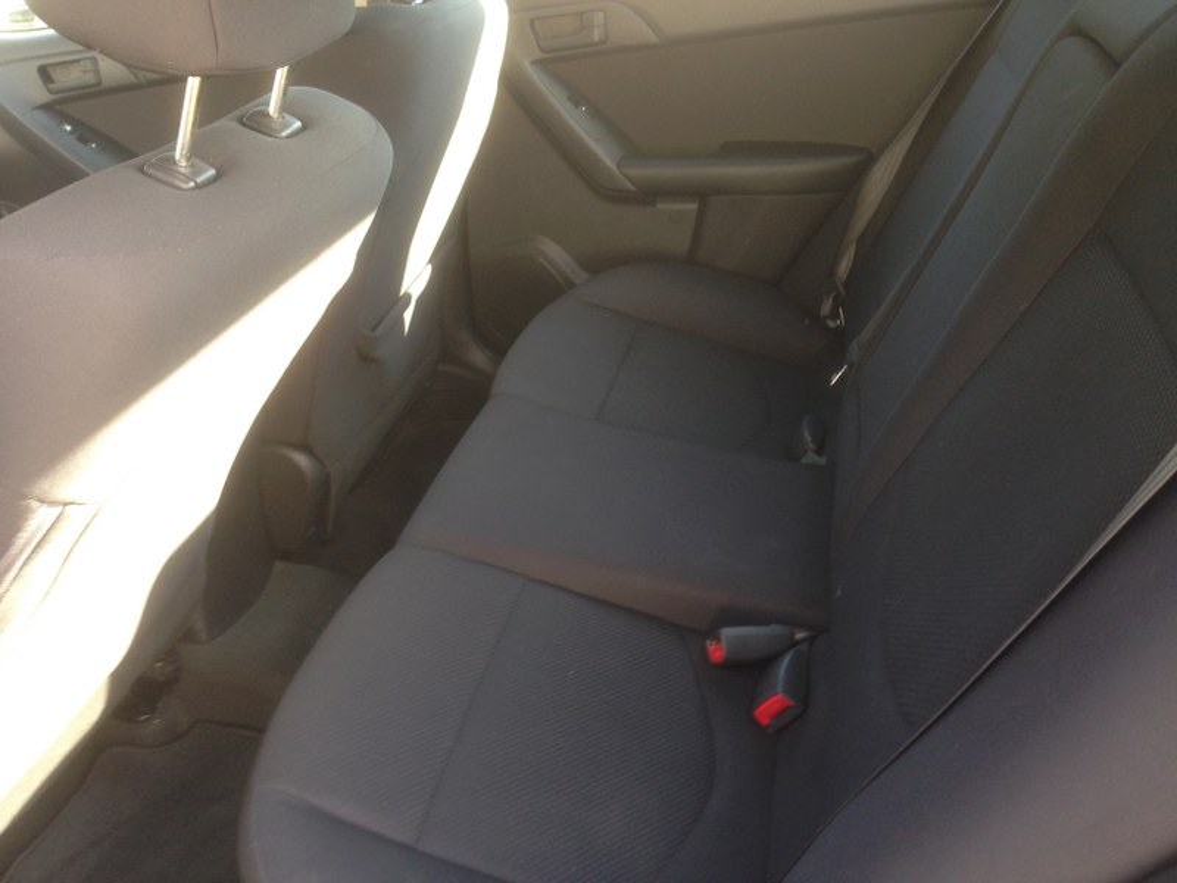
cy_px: 442
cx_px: 588
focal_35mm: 33
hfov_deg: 55.4
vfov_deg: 42.9
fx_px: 1122
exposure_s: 1/40
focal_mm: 4.12
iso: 50
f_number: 2.4
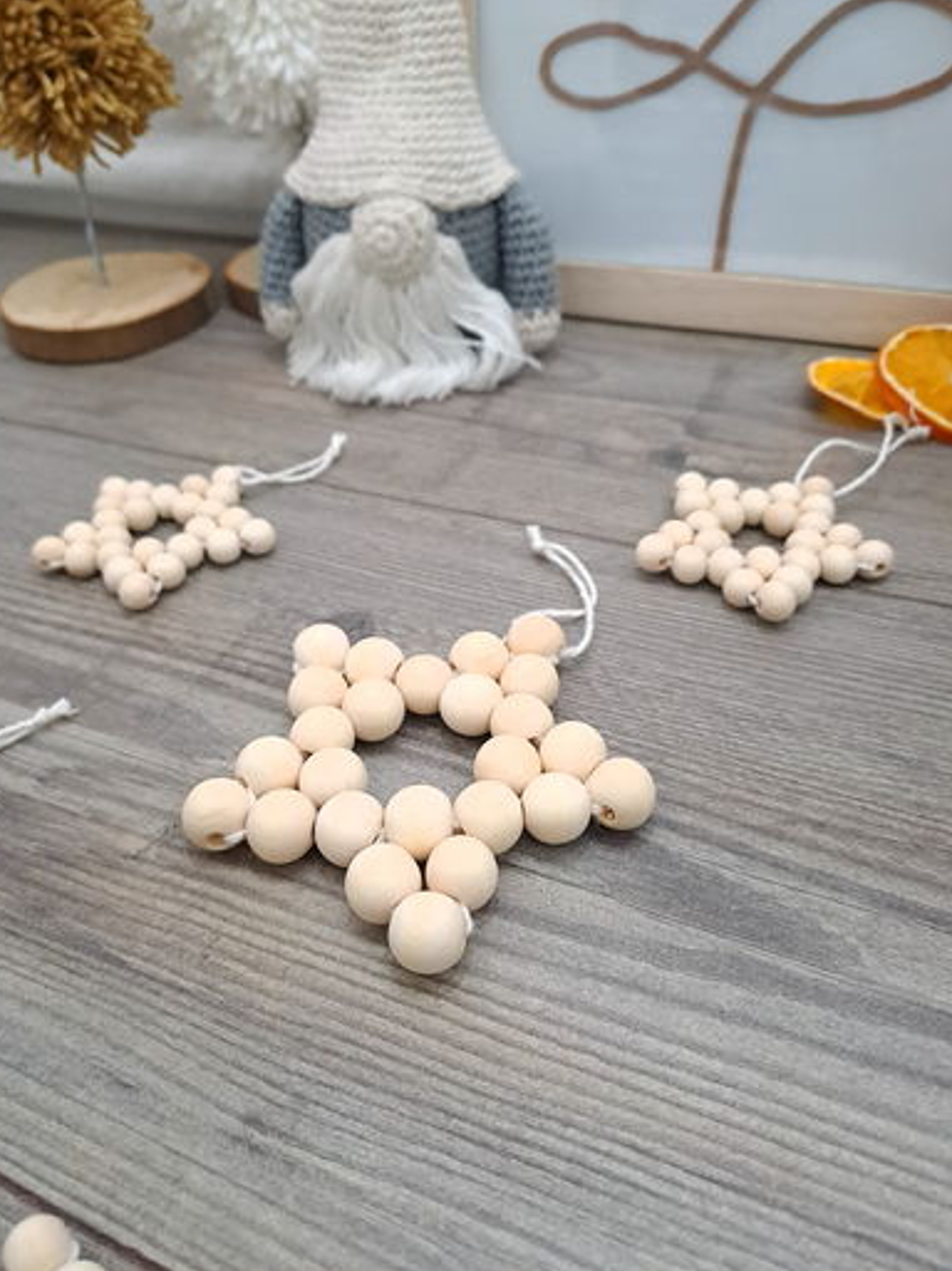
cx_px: 461
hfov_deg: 53.0
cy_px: 616
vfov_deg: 67.3
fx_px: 955
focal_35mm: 26
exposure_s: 1/45
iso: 500
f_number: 1.8
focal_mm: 4.65
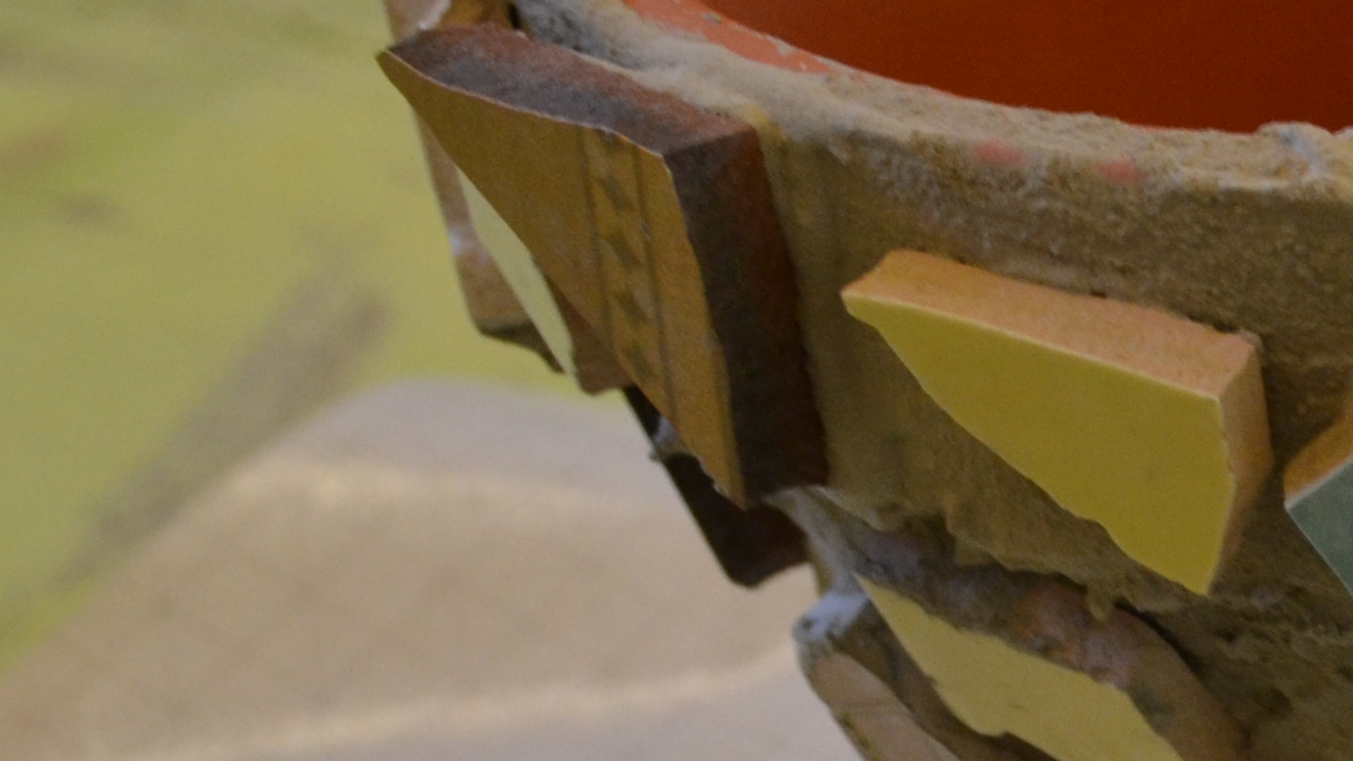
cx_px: 2192
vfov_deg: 6.2
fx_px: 7067
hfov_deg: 10.5
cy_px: 595
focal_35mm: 197
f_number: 5
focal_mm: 36
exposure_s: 1/60
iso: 800
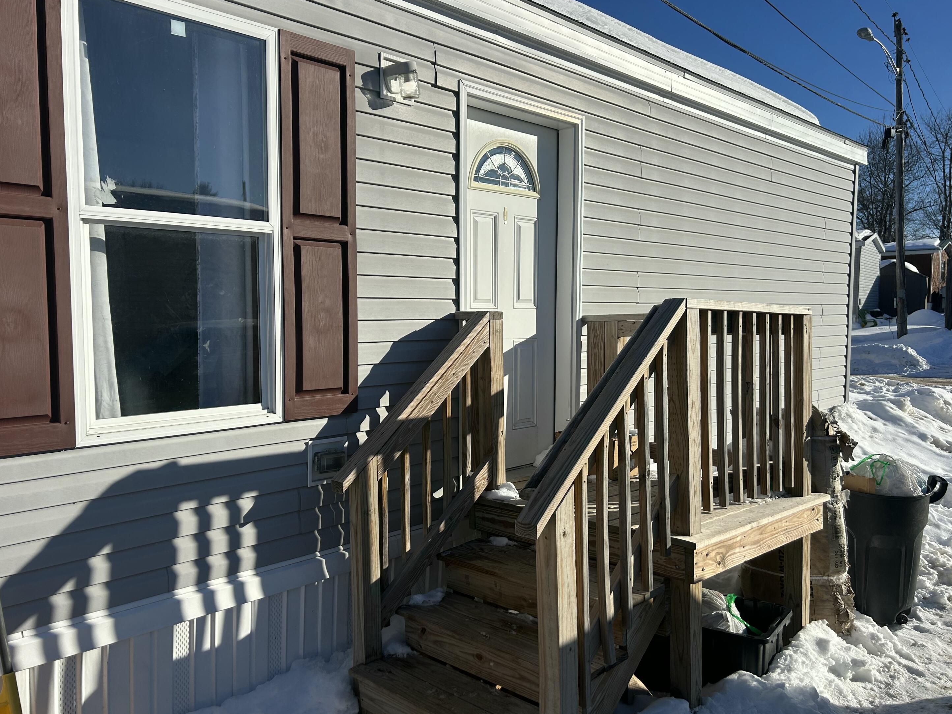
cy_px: 362
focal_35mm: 27
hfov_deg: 65.3
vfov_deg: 51.4
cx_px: 463
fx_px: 743
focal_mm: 5.7
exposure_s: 1/7463
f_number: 1.5
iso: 50
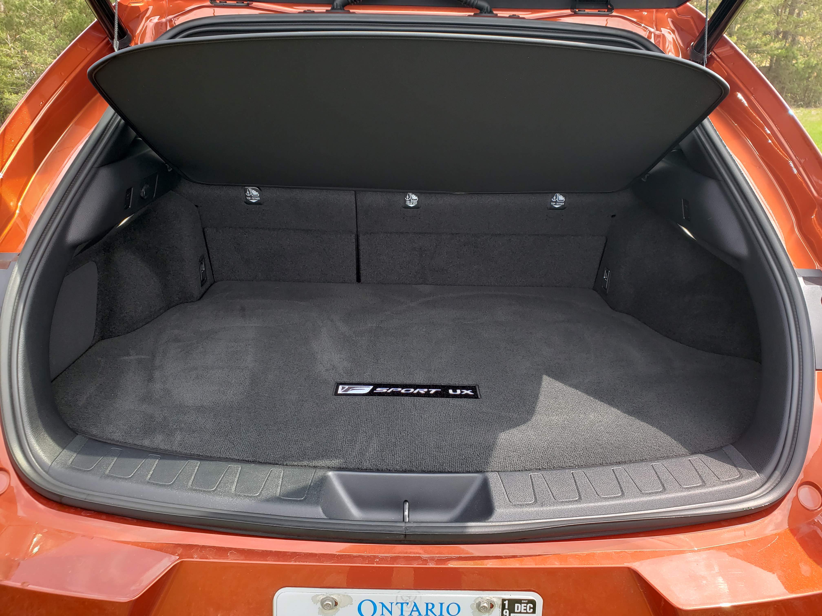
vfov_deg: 53.1
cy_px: 308
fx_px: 617
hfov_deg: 67.3
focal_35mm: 26
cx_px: 411
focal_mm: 4.3
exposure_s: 1/107
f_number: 2.4
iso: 50
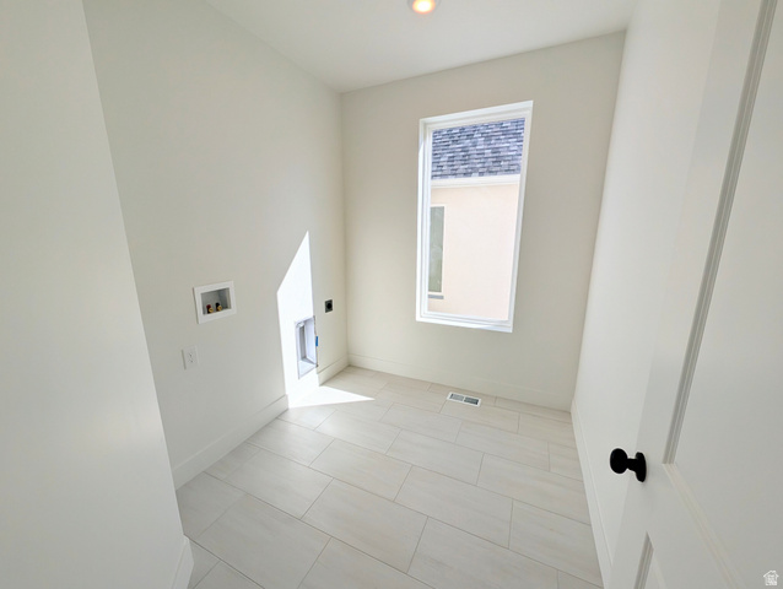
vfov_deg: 94.6
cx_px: 392
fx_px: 272
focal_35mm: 12
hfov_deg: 110.5
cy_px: 294
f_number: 1.7
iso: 48
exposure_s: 1/2252
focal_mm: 2.02
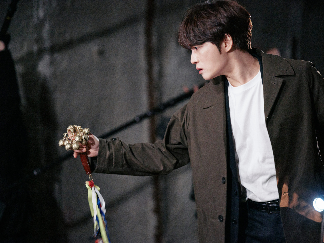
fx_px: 814
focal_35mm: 87
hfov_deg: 22.5
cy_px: 122
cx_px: 162
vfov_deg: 17.0
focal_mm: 110
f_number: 2
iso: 12800
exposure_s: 1/18
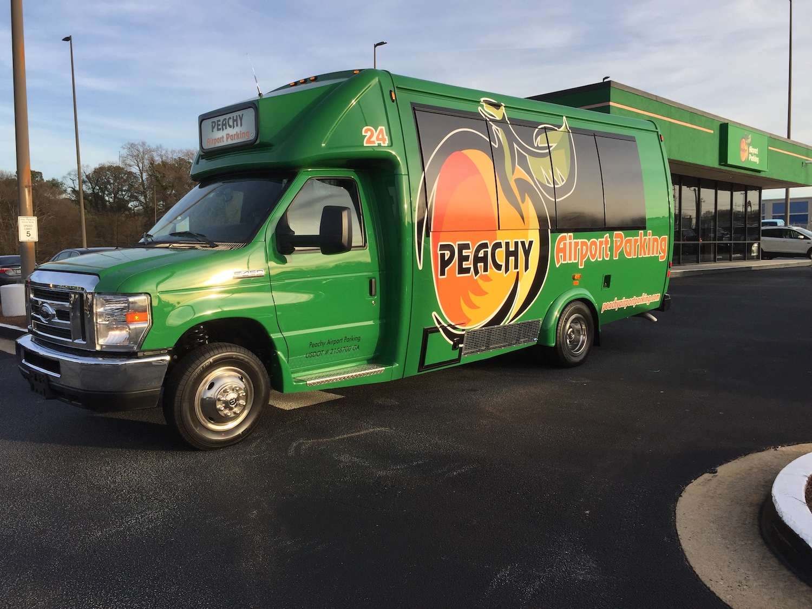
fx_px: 680
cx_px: 406
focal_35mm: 29
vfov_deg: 48.2
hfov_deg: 61.7
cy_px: 304
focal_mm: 4.15
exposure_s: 1/670
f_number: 2.2
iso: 32
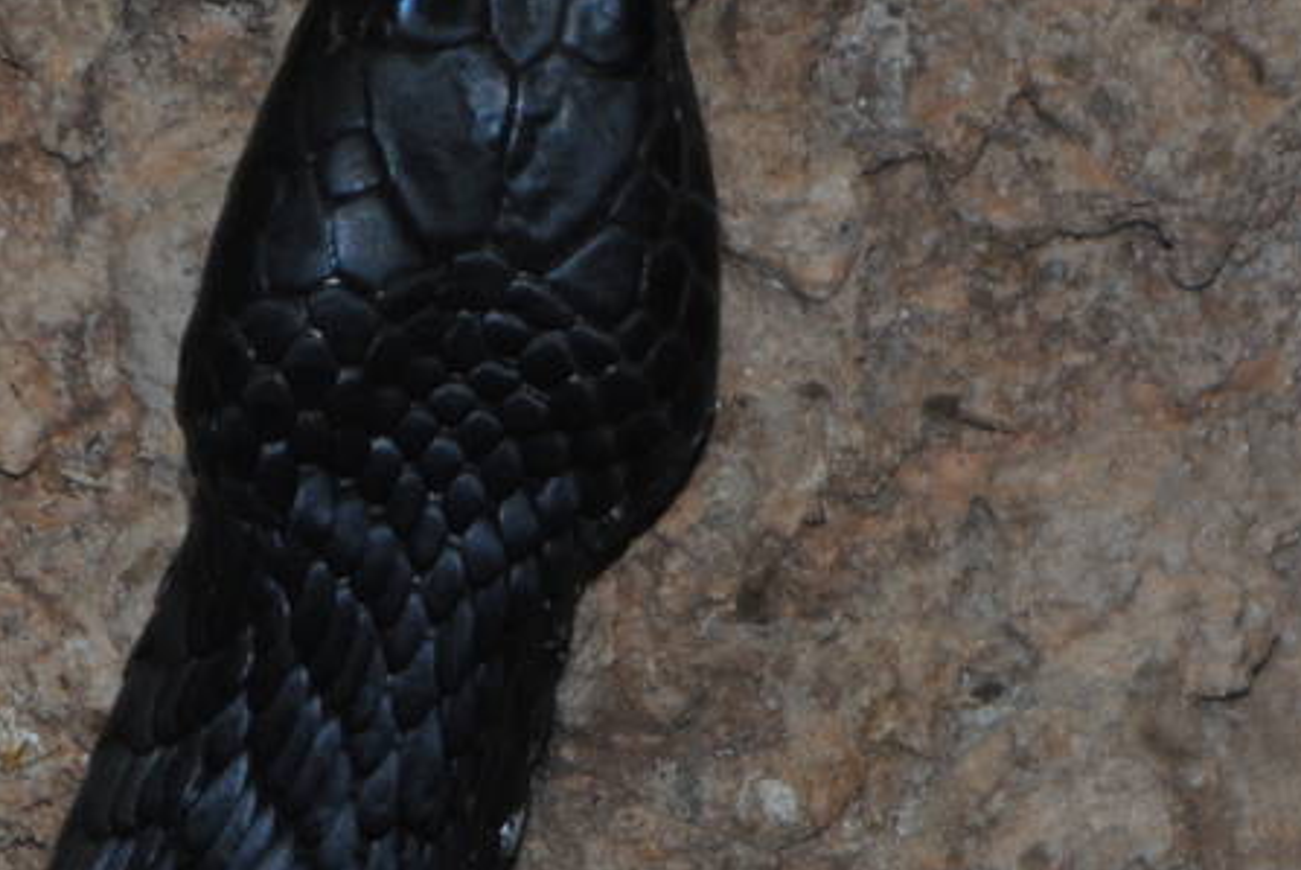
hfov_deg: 4.5
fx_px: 16524
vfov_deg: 3.0
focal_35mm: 457
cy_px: 895
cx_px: 550
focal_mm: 85
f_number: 4.2
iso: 200
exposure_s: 1/60
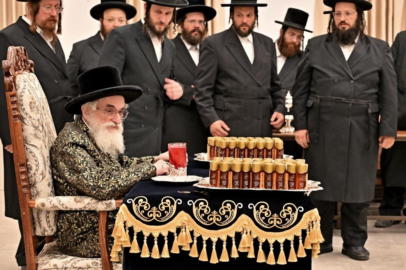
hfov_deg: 23.9
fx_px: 958
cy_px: 135
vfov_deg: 16.1
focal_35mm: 85
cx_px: 203
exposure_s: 1/125
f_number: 4
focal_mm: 57
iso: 640
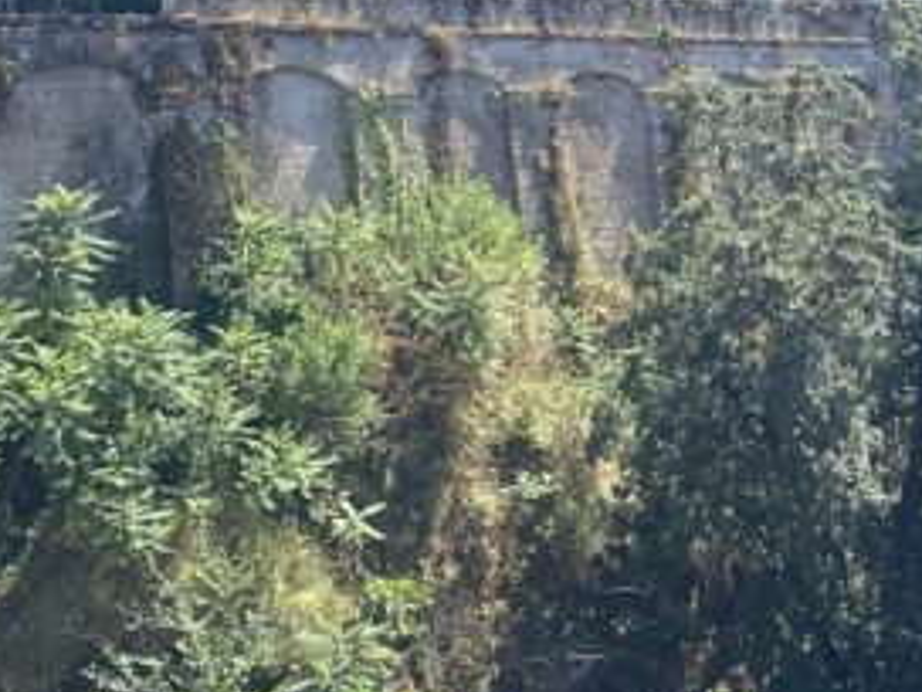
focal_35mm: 98
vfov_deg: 14.7
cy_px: -98
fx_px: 2610
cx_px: 847
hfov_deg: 19.6
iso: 32
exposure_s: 1/2315
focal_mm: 4.25
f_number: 1.8
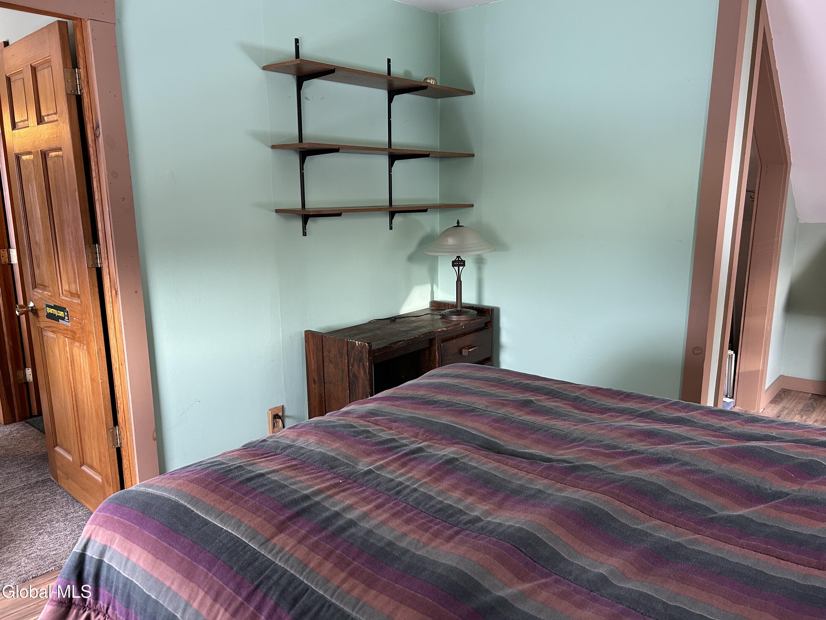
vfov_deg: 53.1
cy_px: 310
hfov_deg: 67.3
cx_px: 413
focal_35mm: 26
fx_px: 620
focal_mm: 5.7
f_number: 1.5
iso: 160
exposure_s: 1/60
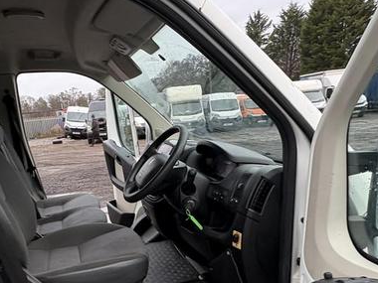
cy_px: 219
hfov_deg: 54.7
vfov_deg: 41.4
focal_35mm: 33
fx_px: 360
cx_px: 141
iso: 64
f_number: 2.2
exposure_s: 1/99
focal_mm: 2.22
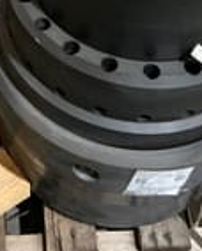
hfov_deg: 15.7
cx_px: -9
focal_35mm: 96
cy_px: -56
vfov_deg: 18.8
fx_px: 716
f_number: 1.8
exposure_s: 1/50
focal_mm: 3
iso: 200
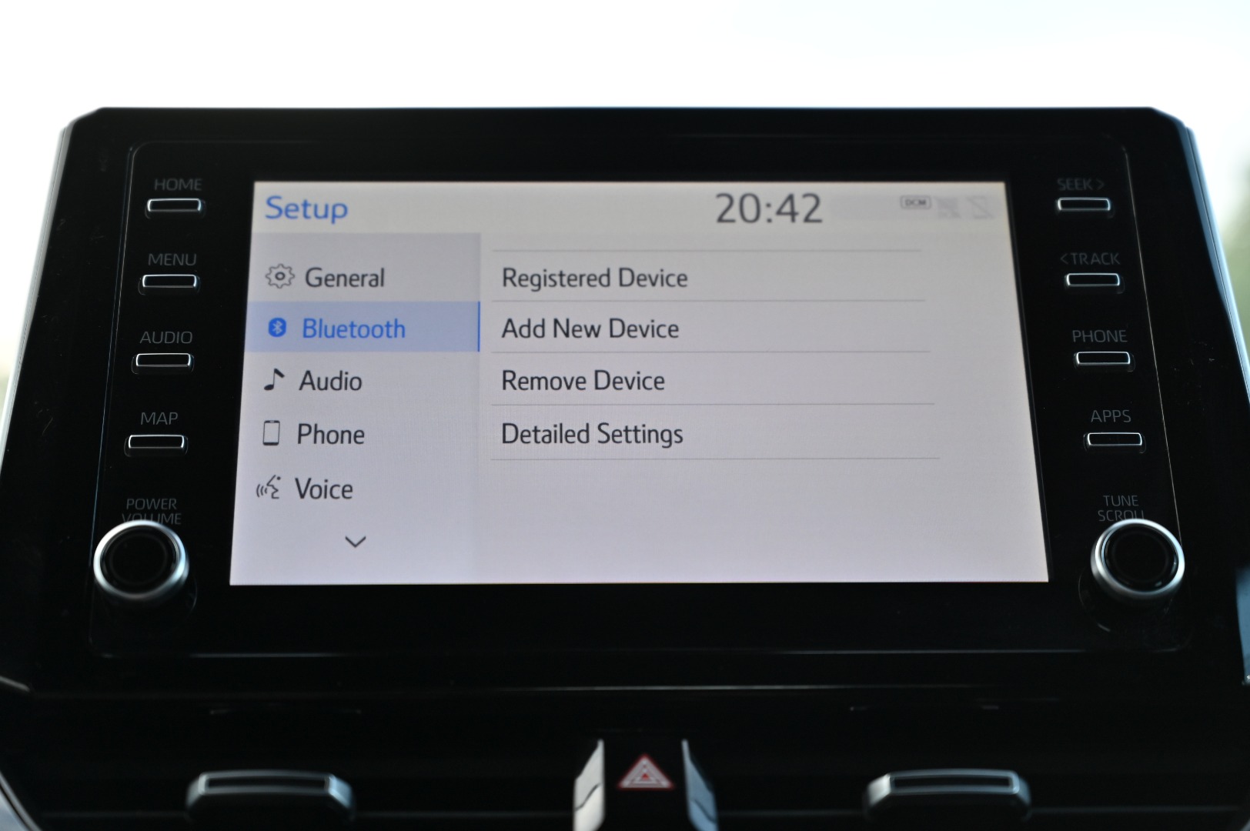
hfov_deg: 28.9
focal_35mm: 70
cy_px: 416
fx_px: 2429
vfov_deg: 19.4
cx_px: 625
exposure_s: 1/200
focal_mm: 70
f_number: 4
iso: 400
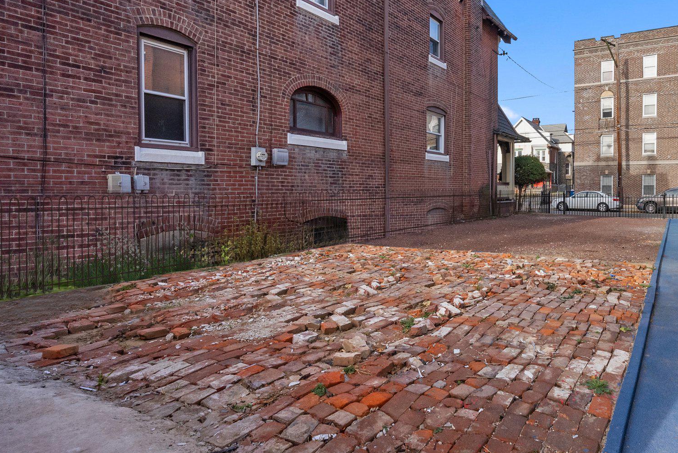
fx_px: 414
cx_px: 455
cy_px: 200
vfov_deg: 57.1
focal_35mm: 22
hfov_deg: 76.0
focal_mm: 16
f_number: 11
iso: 800
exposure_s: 1/320
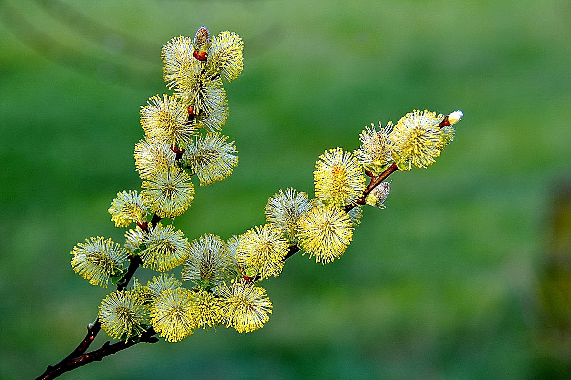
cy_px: 190
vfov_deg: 9.6
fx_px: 2257
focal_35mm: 142
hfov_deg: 14.4
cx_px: 286
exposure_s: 1/200
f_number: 7.1
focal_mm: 95
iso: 200
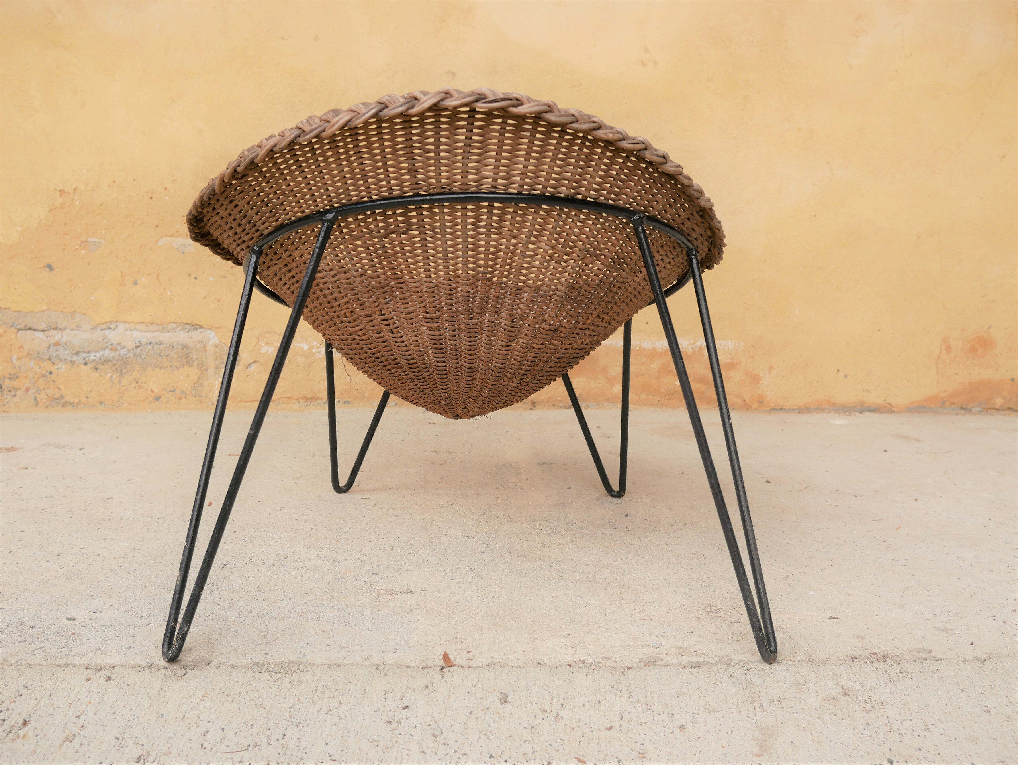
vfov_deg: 36.0
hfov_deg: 46.8
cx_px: 509
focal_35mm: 40
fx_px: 1177
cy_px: 382
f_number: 3.5
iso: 200
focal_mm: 20
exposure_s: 1/500
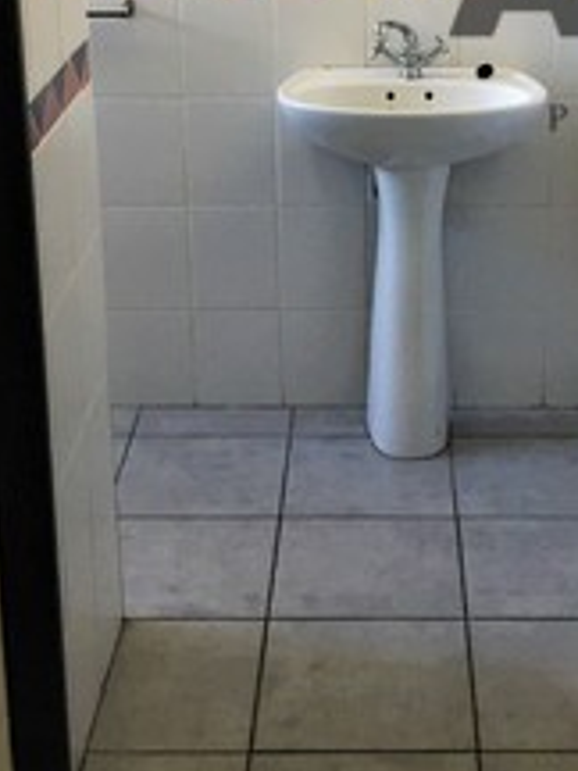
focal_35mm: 67
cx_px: 371
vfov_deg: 28.4
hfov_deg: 21.9
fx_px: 1492
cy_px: 159
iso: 160
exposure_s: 1/33
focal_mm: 4.15
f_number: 2.2
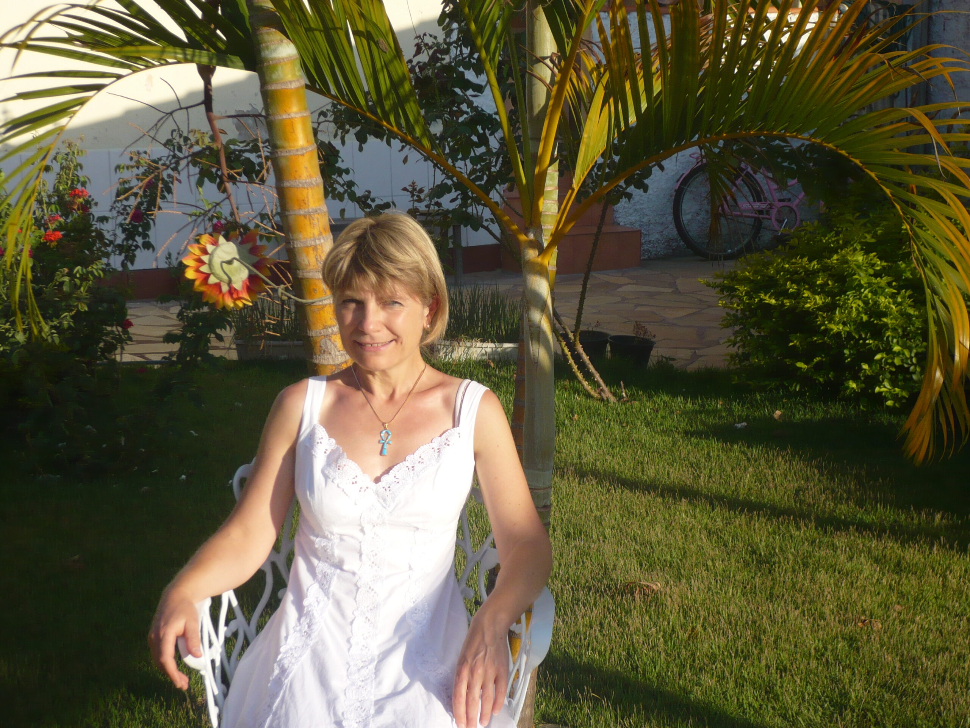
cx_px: 485
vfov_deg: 23.3
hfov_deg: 30.7
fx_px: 1765
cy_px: 364
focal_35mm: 63
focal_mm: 10.4
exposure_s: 1/640
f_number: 3.8
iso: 100
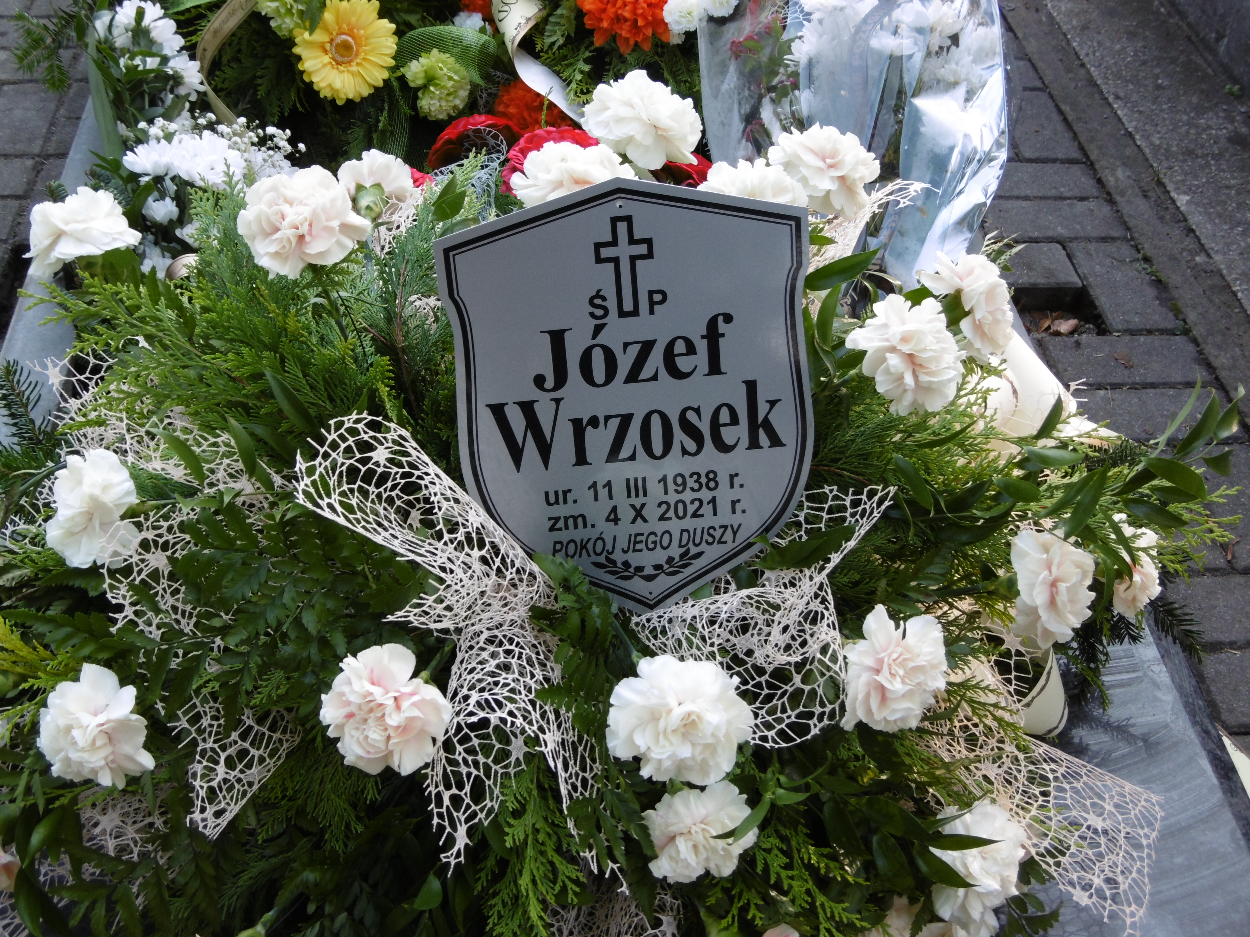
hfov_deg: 43.9
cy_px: 468
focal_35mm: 43
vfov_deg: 33.6
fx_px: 1553
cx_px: 625
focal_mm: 7.7
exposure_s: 1/80
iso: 100
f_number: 3.8
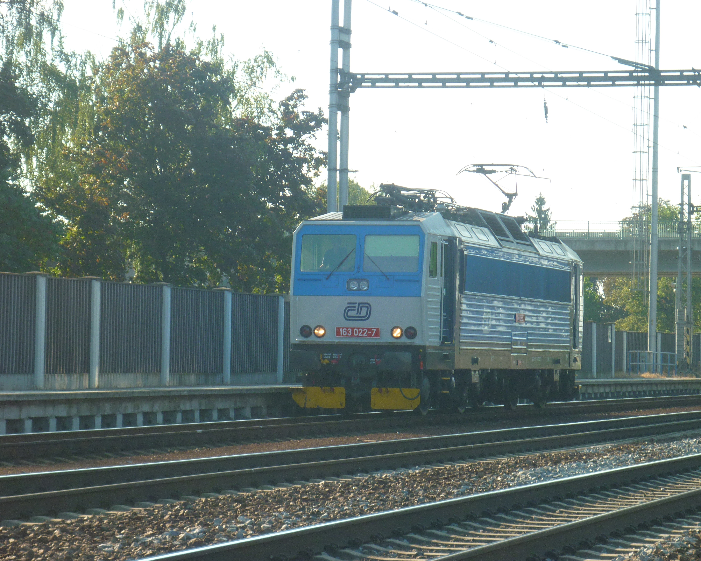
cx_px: 367
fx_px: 2863
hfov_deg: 14.0
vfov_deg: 11.2
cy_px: 280
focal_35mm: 138
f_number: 5.9
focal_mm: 22
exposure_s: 1/160
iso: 80
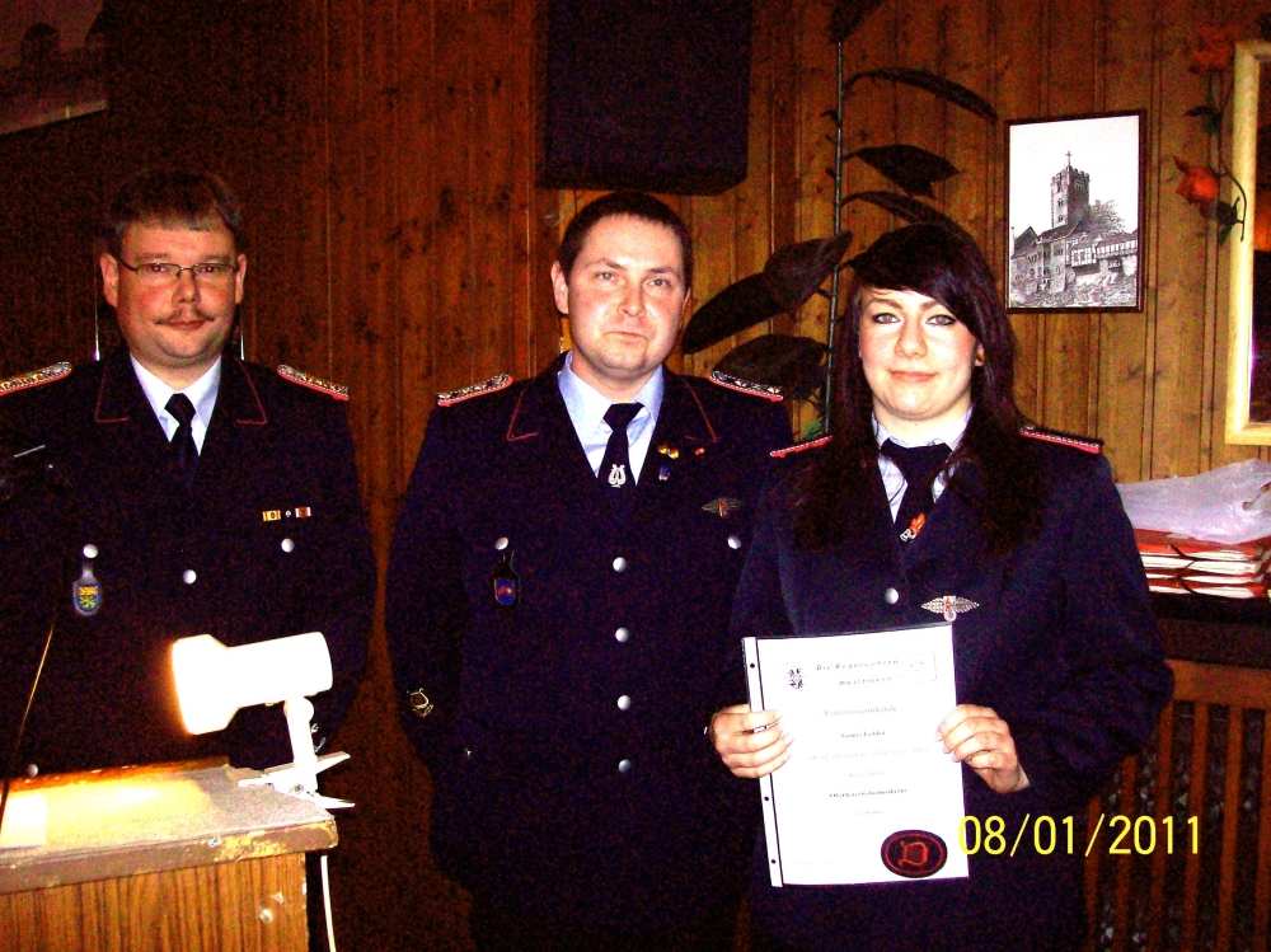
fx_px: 1321
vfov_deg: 39.6
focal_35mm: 36
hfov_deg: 51.4
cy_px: 476
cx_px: 636
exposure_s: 1/64
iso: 140
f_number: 2.7
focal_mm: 6
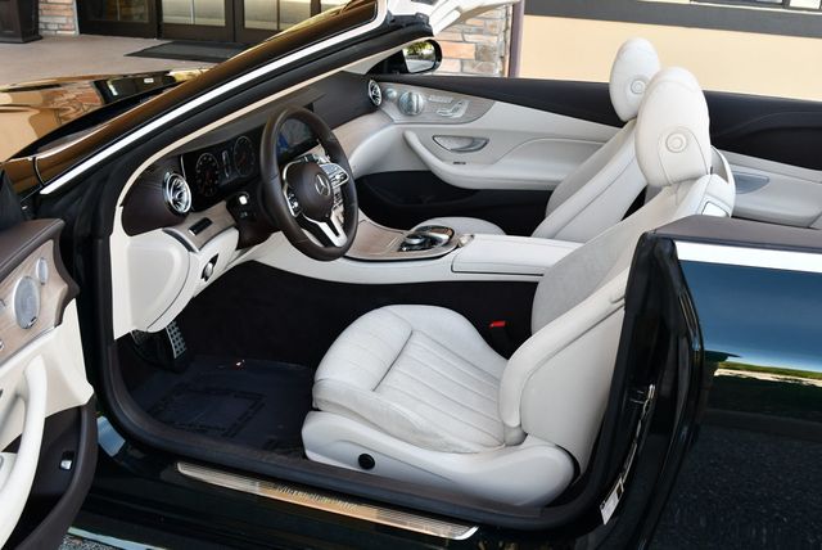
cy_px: 275
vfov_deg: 36.9
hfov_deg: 53.1
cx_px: 411
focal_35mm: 36
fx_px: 823
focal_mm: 18
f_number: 4.5
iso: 400
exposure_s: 1/250
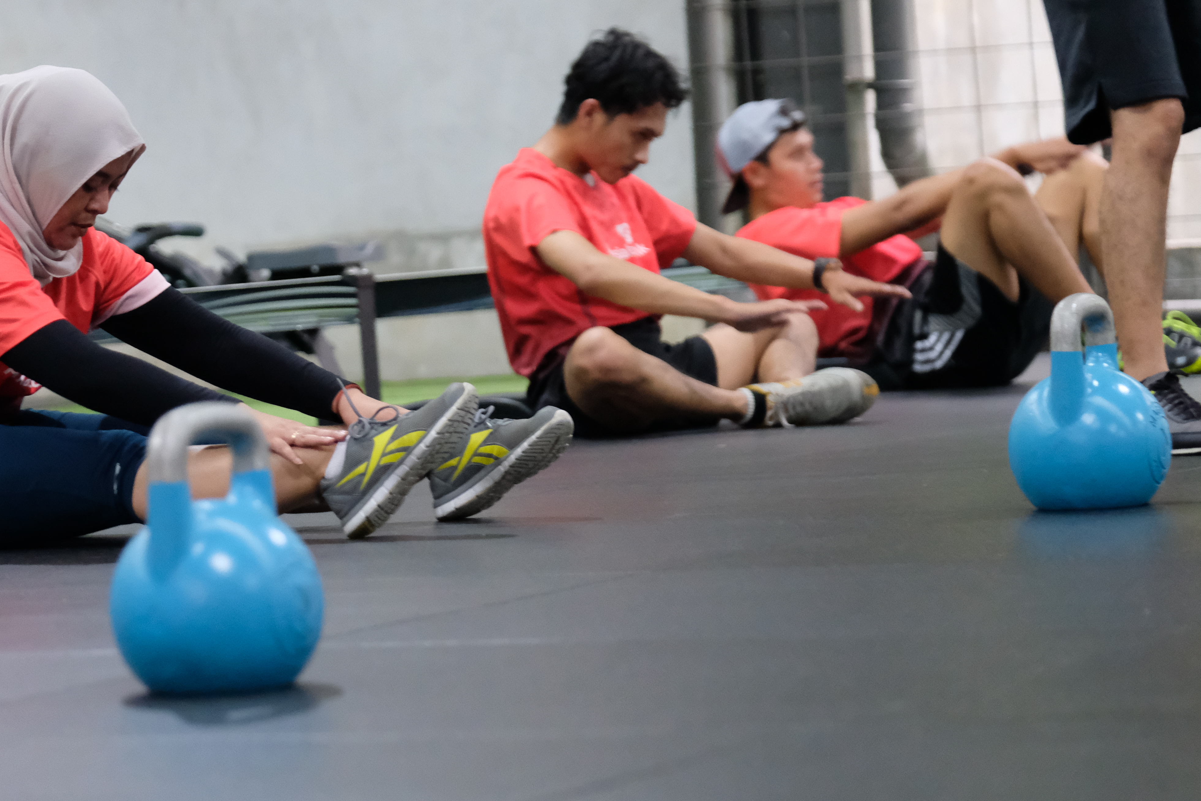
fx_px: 6705
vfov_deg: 6.8
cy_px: 371
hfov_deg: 10.2
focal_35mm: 201
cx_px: 282
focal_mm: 87.1
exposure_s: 1/125
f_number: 2.8
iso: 5000
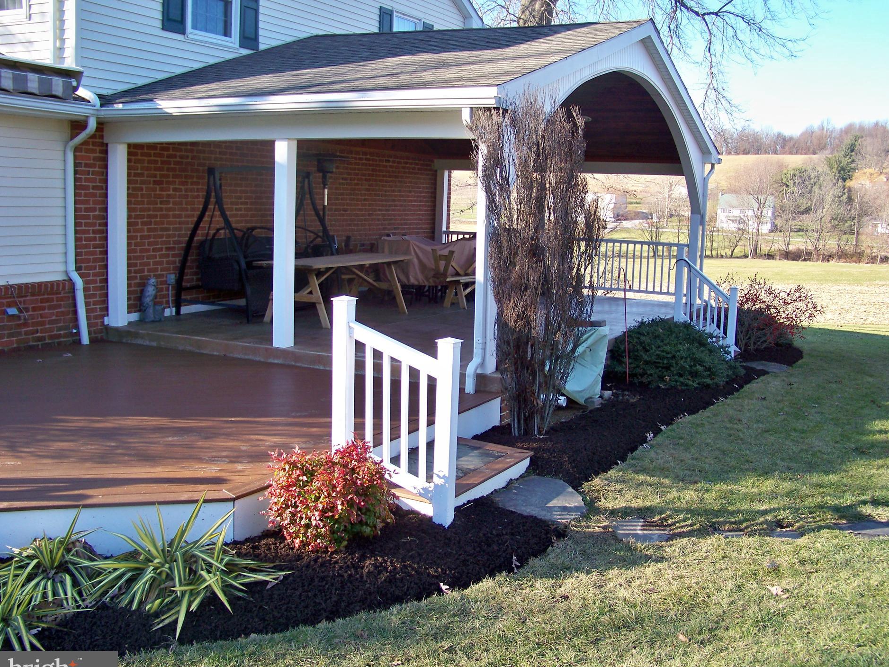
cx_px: 485
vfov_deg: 39.7
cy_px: 326
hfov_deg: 51.3
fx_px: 925
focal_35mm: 36
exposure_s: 1/200
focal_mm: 5.85
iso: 80
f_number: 2.8
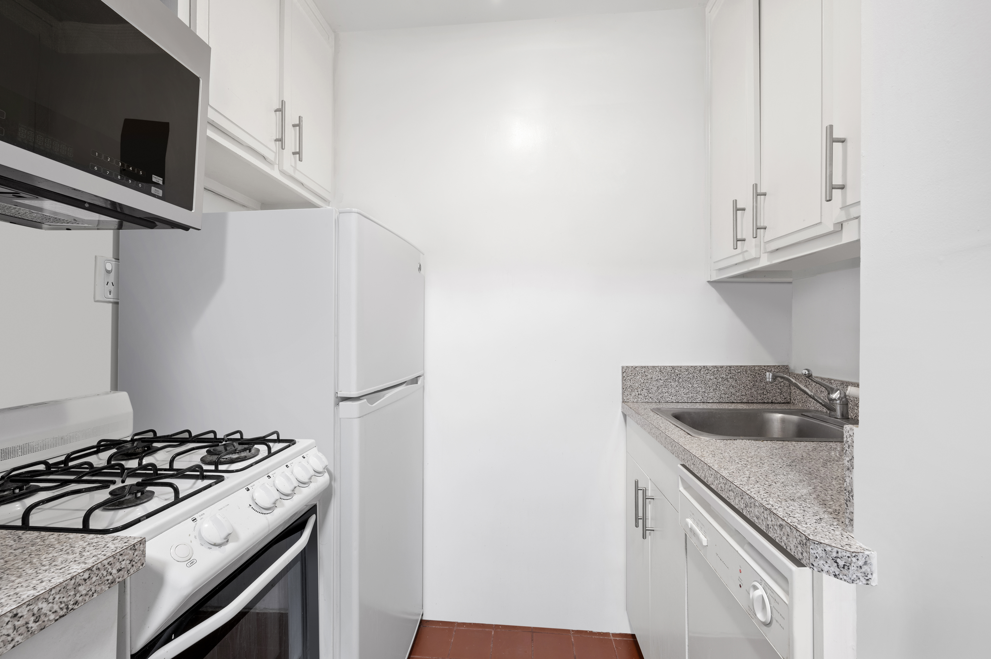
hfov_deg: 100.4
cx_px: 496
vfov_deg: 77.2
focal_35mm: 15
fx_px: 413
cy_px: 330
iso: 250
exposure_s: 1.6
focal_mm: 15
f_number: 13
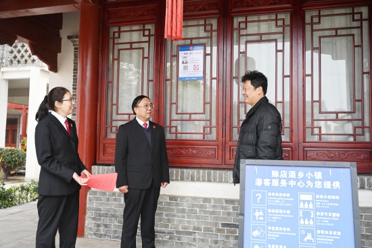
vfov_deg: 40.0
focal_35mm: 33
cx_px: 186
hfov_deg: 57.2
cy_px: 124
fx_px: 341
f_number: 4
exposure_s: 1/250
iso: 320
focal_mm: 33
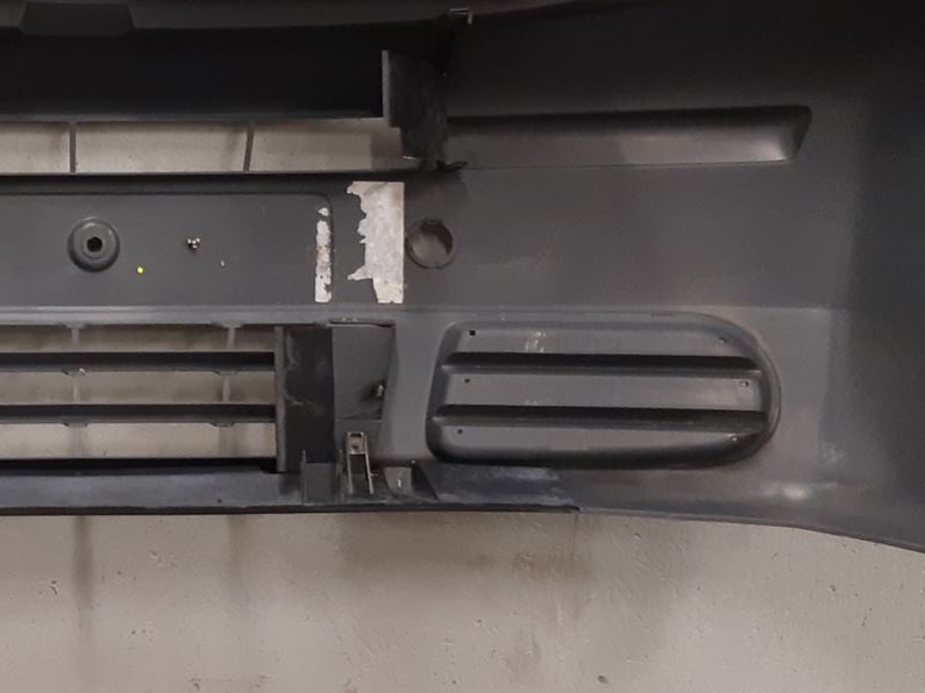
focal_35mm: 67
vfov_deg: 21.8
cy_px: 227
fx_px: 1790
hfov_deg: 27.8
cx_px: 72
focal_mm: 3.93
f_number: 1.7
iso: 200
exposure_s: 1/50
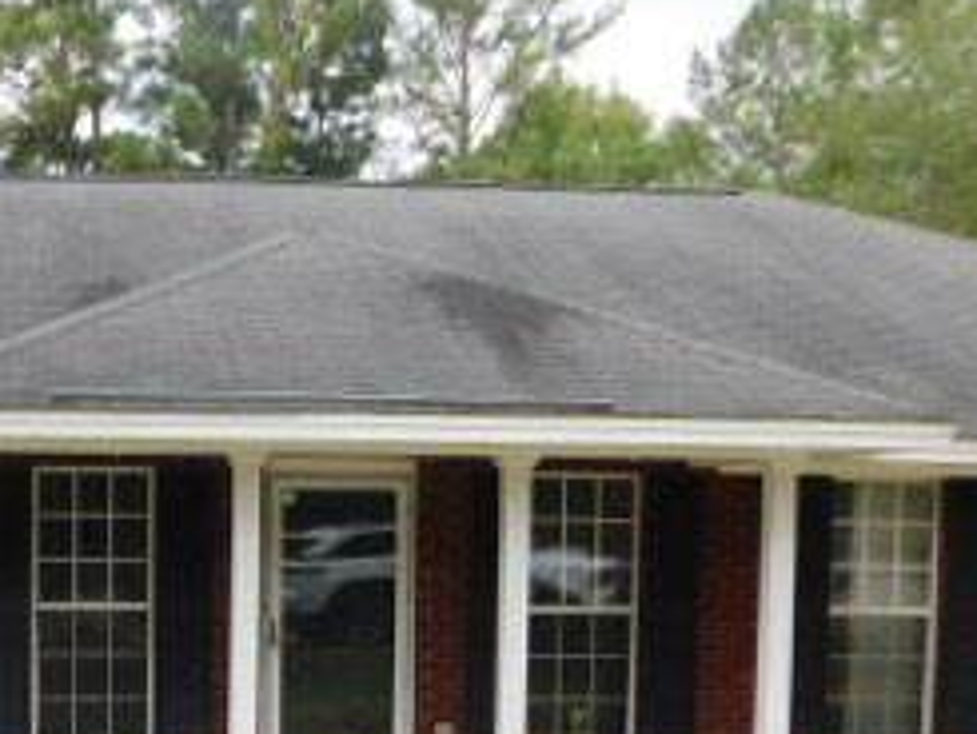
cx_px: 56
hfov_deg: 30.4
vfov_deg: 23.8
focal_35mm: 60
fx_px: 1694
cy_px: 658
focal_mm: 4
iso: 125
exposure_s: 1/400
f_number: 3
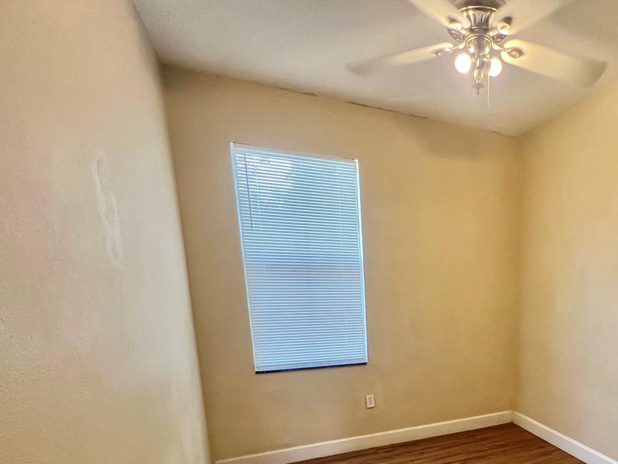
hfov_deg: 72.2
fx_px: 375
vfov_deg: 58.9
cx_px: 479
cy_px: 367
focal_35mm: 21
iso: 125
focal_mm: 1.57
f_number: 1.8
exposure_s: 1/60
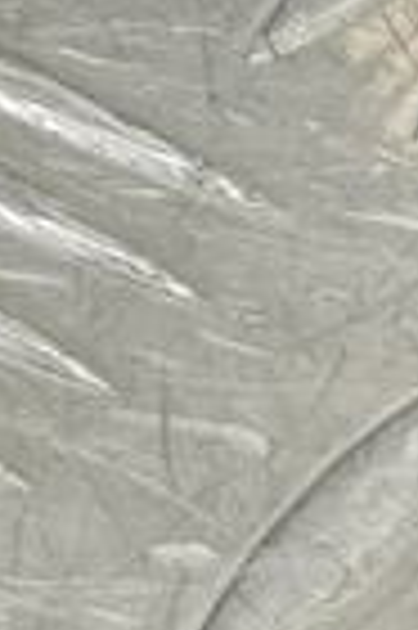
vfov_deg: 10.5
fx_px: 3055
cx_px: -1596
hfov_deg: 5.8
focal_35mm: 175
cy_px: -738
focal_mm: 4.11
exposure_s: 1/50
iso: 145
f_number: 1.6
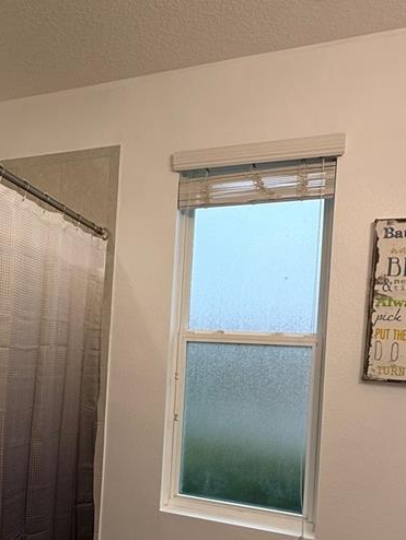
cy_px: 359
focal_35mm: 34
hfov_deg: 40.3
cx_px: 86
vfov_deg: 52.9
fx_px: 531
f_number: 2.2
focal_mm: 2.22
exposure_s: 1/120
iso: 80
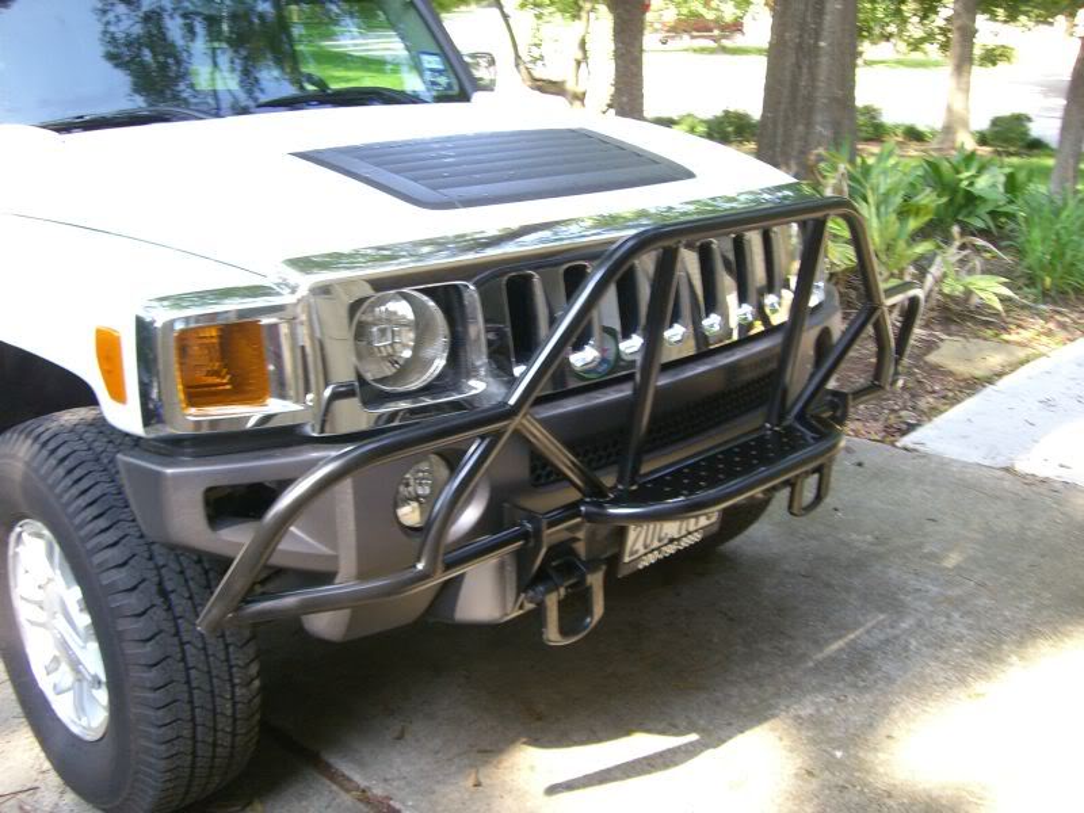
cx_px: 542
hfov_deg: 49.0
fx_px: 1190
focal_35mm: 38
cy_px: 406
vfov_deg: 37.7
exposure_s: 1/100
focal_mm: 6.2
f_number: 2.7
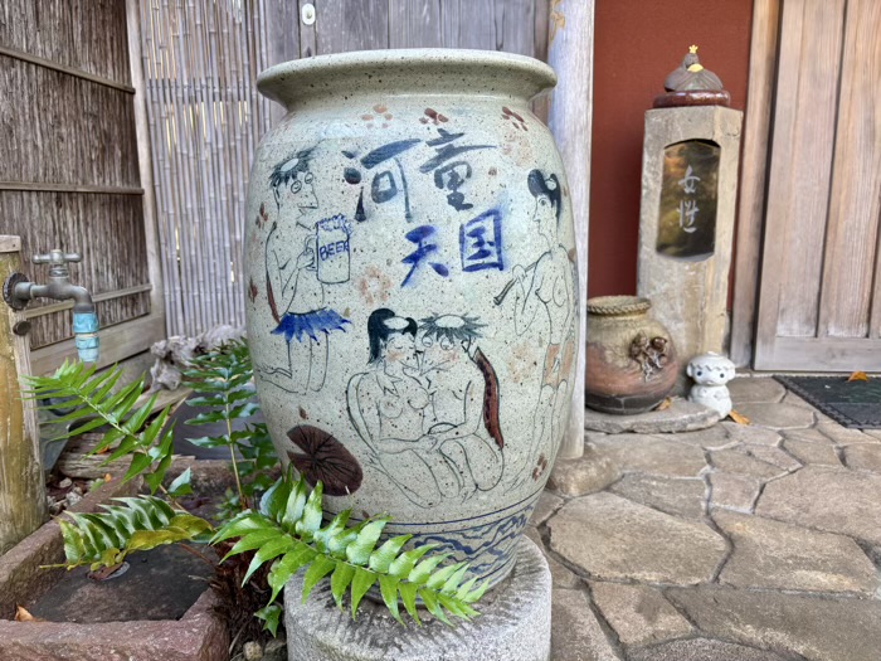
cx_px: 440
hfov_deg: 67.3
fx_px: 662
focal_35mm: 26
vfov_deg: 53.1
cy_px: 330
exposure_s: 1/121
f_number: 1.6
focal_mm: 5.96
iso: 64
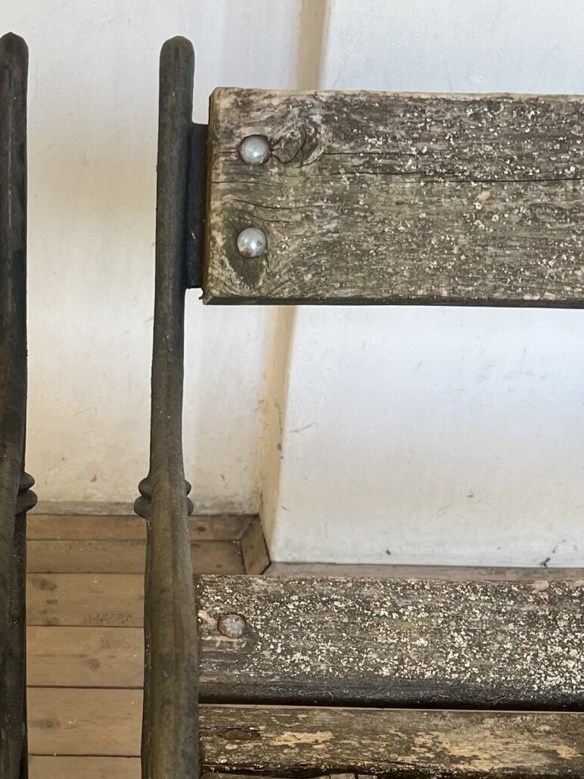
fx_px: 1462
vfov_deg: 29.2
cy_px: 612
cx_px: 59
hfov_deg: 22.1
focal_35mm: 65
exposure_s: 1/100
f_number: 1.5
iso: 100
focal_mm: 5.7
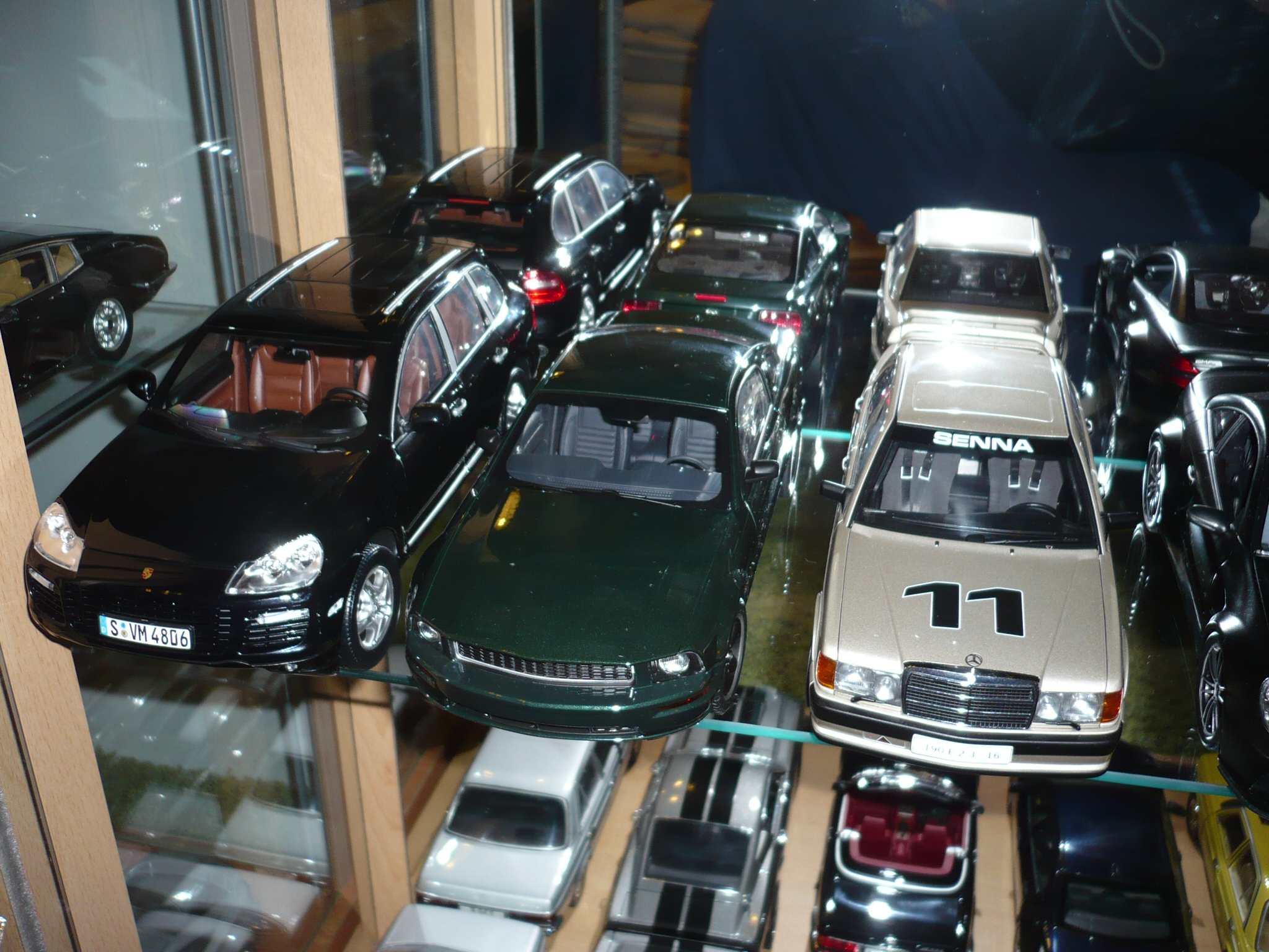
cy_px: 476
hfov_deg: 52.6
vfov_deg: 40.7
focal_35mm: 35
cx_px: 634
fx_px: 1283
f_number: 2.8
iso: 100
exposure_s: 1/30
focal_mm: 5.8
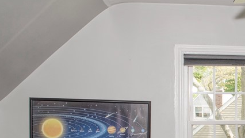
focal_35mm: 64
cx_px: 270
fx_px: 416
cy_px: 140
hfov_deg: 29.5
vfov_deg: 18.3
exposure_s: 1/250
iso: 400
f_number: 6.3
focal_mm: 24
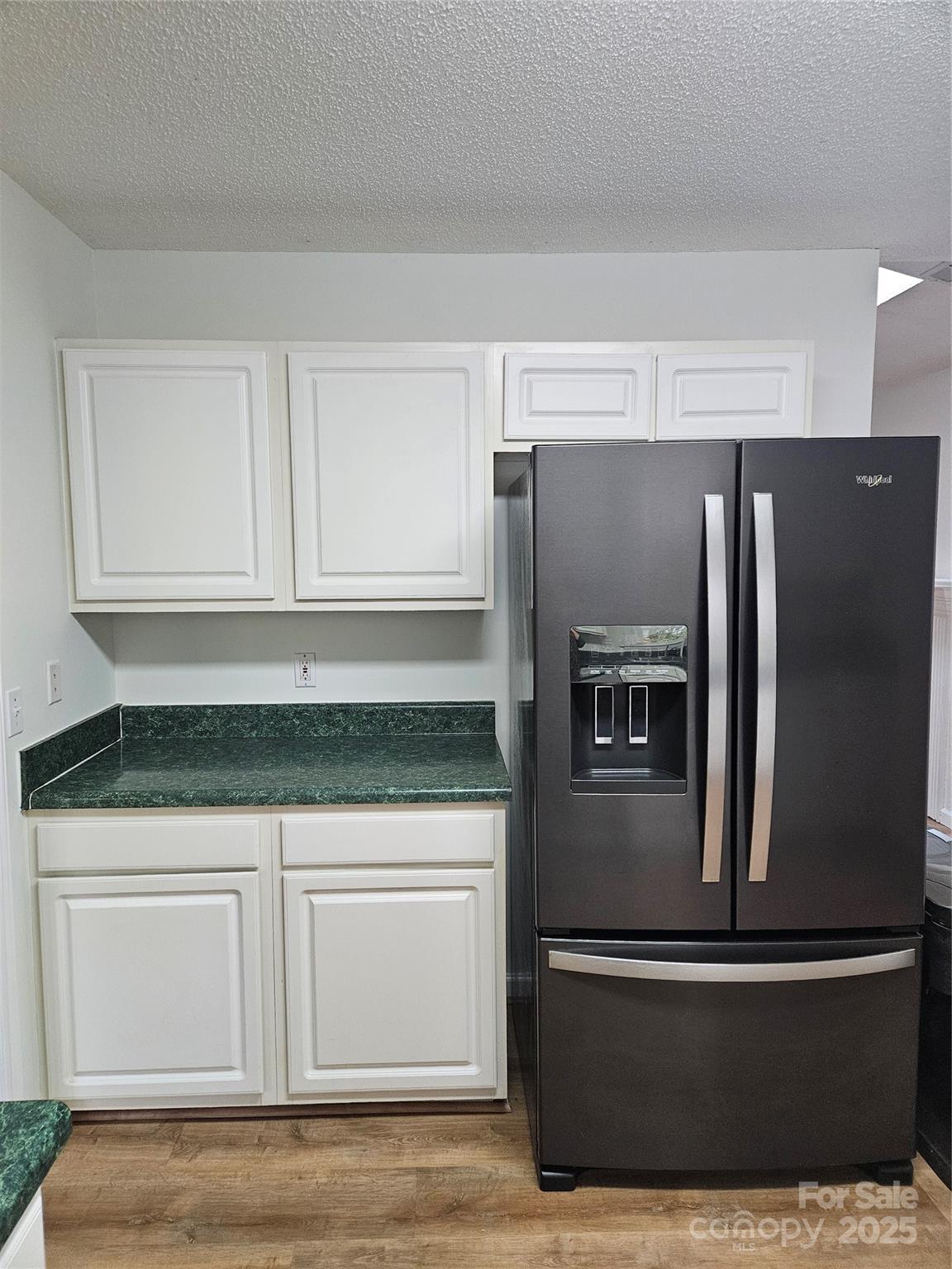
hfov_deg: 58.9
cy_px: 634
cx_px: 476
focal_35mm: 23
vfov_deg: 73.9
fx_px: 843
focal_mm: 5.4
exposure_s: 1/120
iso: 500
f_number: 1.8
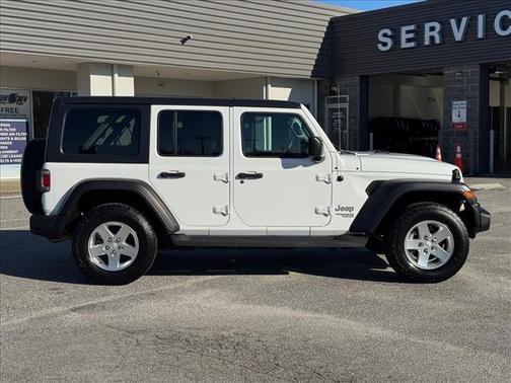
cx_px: 256
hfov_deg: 39.7
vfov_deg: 30.3
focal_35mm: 48
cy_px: 192
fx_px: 709
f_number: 1.78
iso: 64
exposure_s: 1/7937
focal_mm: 6.76
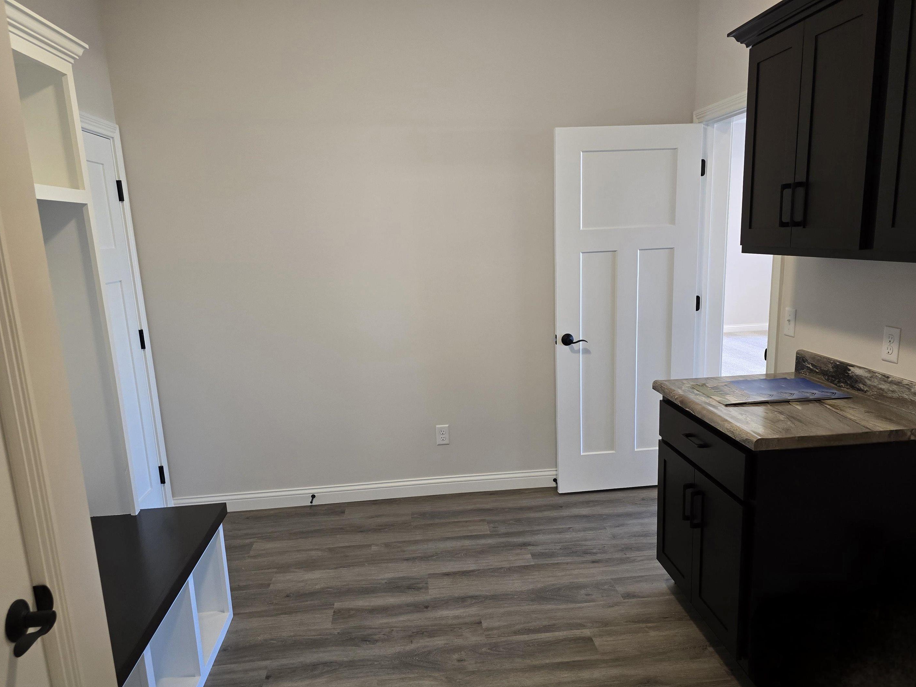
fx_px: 662
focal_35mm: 25
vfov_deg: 54.8
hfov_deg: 69.3
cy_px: 373
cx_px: 484
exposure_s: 1/60.2
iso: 250
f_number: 1.7
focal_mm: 6.3
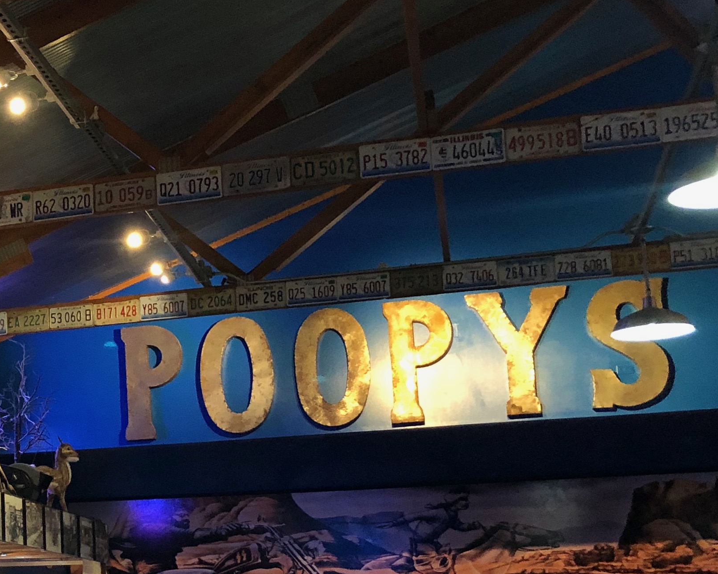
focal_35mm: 68
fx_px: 1445
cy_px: 427
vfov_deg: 22.3
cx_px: -83
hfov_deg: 25.7
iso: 100
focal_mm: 3.99
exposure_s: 1/11
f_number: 1.8
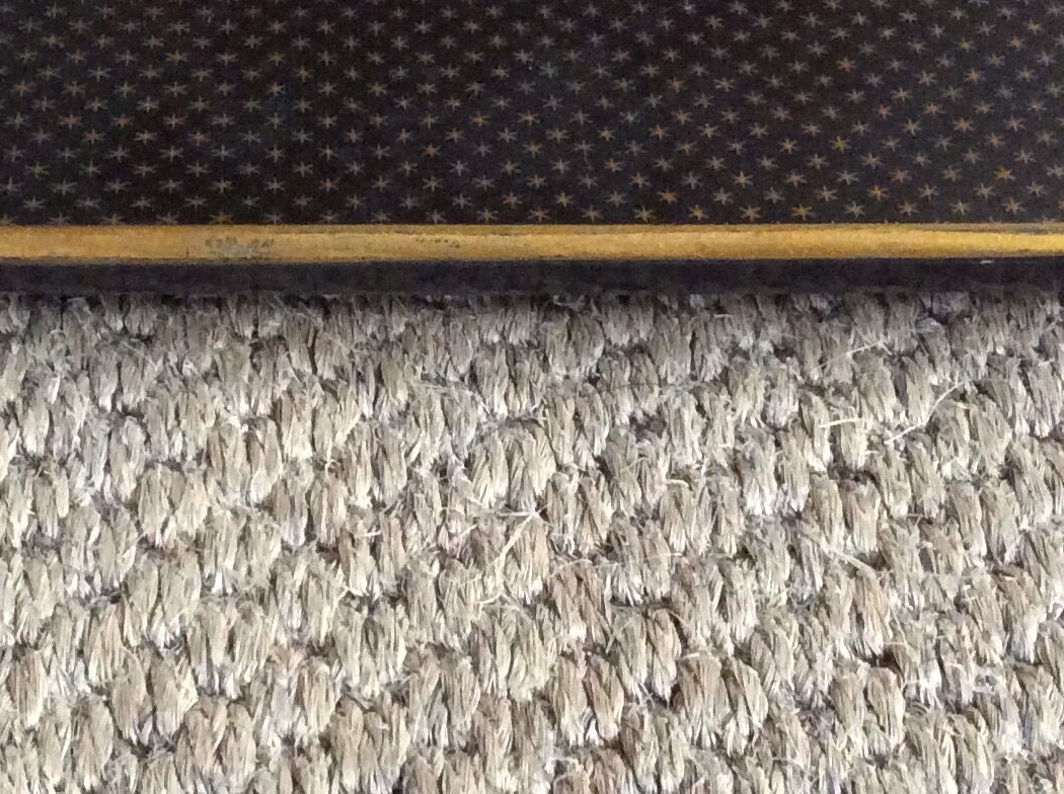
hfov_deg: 24.7
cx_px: 468
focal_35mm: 79
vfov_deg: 18.6
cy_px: 389
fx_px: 2424
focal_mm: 3.3
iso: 320
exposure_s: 1/20
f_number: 2.4
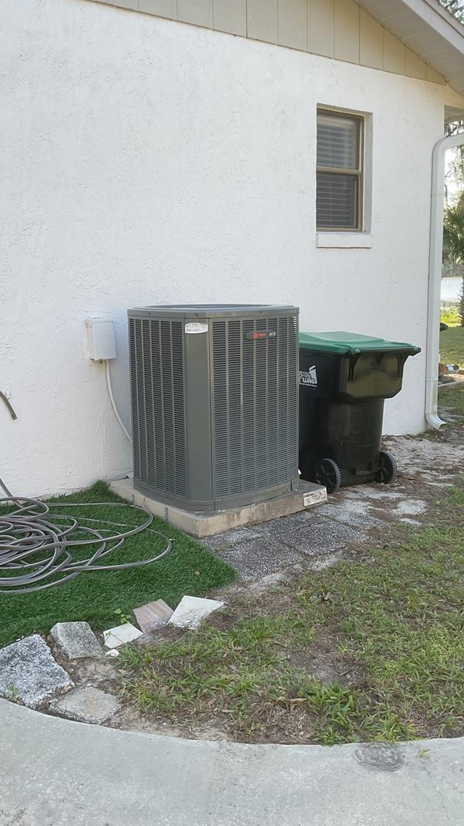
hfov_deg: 36.7
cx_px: 228
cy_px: 410
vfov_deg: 61.0
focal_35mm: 32
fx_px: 700
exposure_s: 1/233
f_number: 1.8
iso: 16
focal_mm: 3
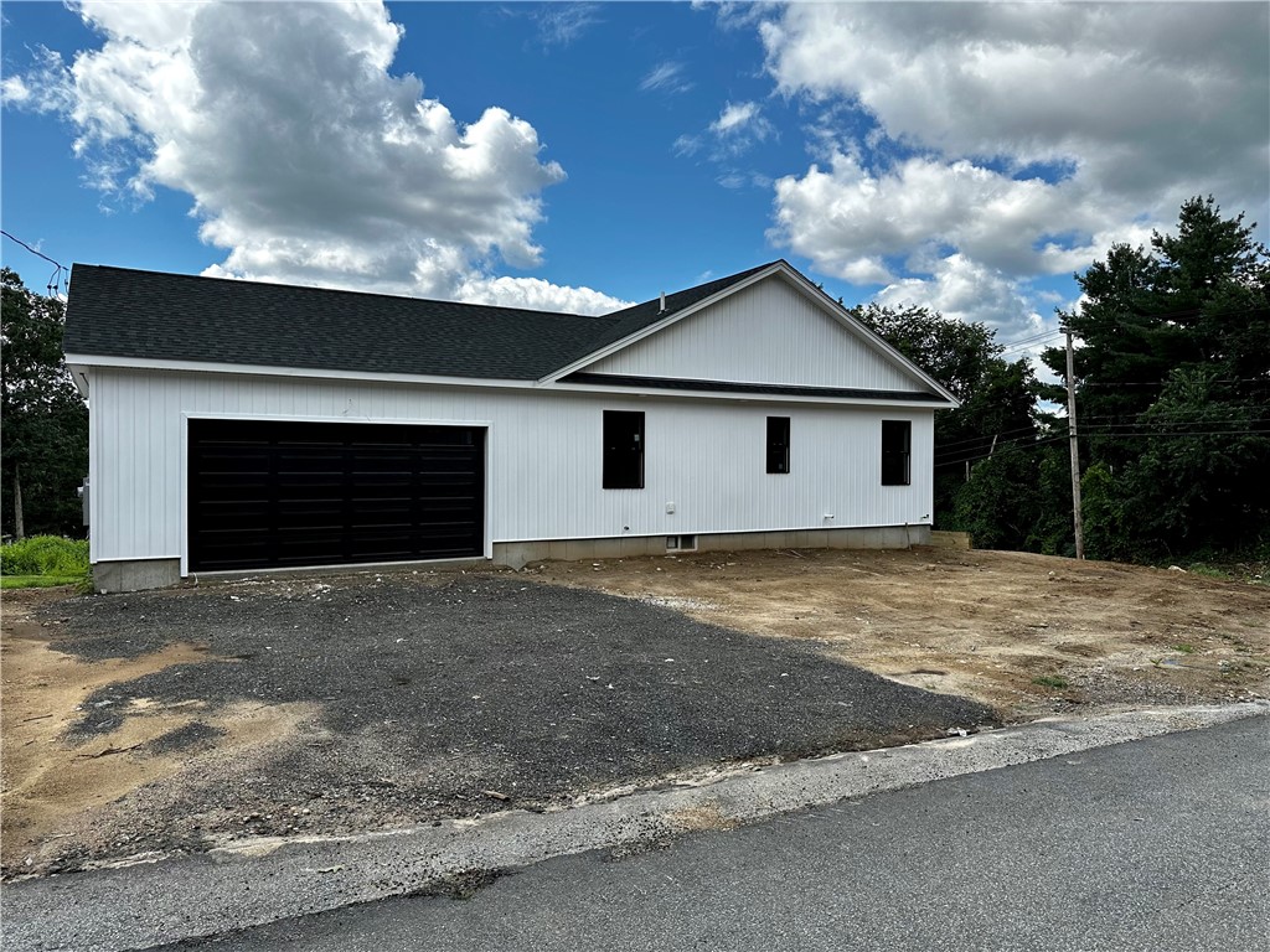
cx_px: 635
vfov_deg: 56.8
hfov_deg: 71.6
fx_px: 881
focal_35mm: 24
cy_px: 476
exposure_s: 1/4545
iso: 80
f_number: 1.78
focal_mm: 6.86
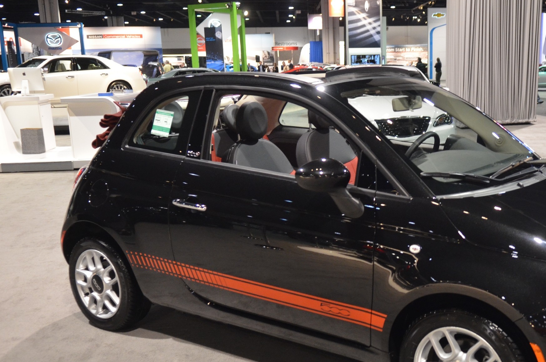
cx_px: 376
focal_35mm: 43
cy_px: 230
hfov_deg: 44.7
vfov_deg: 30.9
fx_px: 651
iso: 1600
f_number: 2.8
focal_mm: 20
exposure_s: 1/30
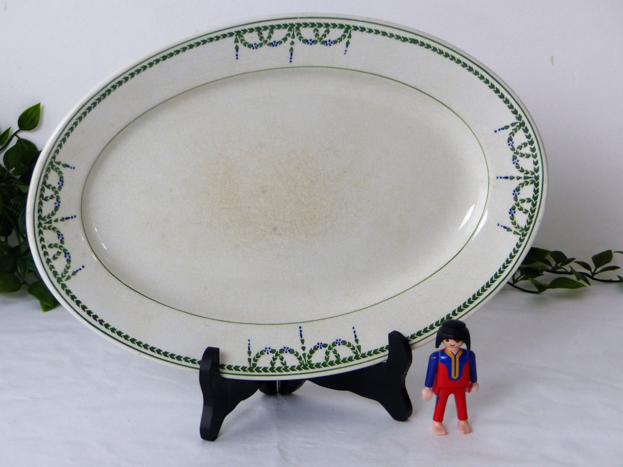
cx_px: 303
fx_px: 1926
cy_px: 238
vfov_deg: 13.8
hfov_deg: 18.4
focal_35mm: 107
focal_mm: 16.9
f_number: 2.8
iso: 160
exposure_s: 1/60
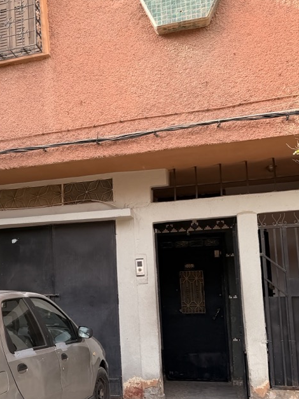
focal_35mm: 49
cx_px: 1
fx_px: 565
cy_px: 243
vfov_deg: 38.7
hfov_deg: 27.9
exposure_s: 1/831
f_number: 1.78
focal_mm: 6.76
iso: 80
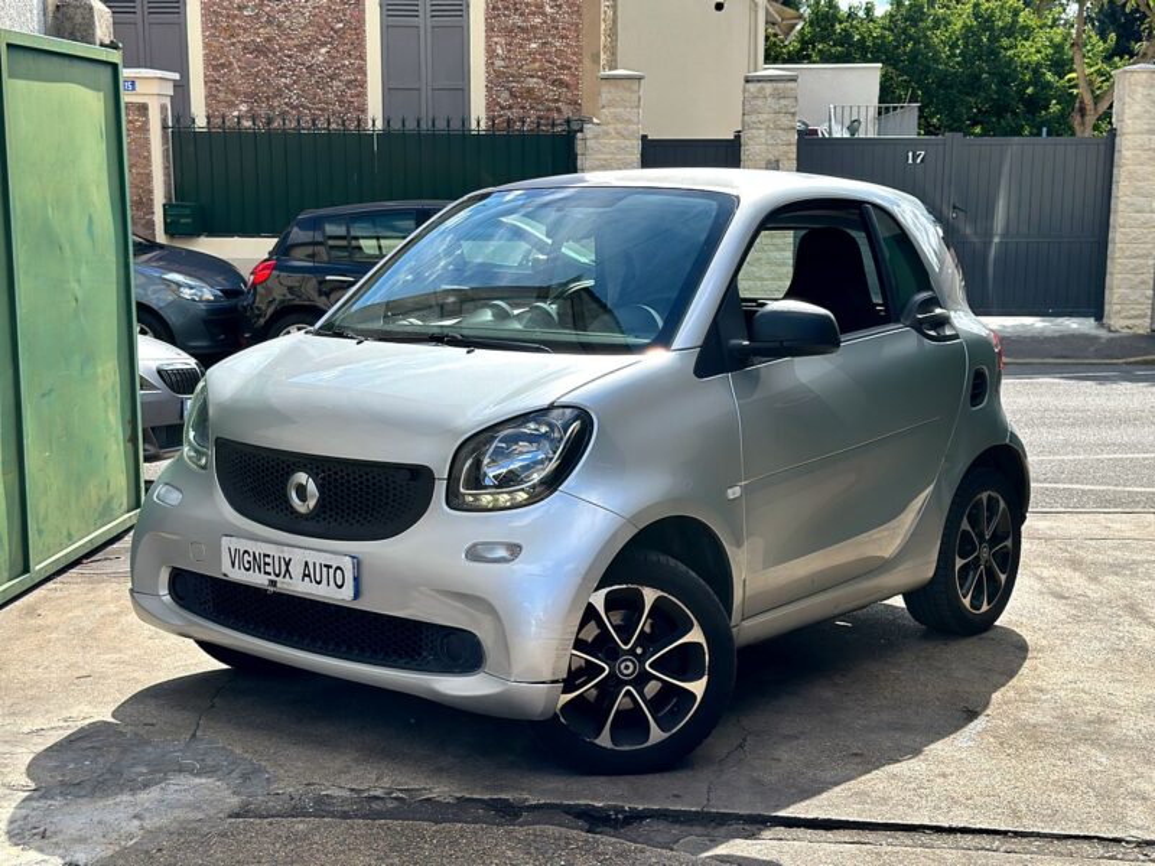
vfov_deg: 30.3
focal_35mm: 48
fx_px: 1602
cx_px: 578
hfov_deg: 39.7
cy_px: 433
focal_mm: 6.86
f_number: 1.78
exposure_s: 1/1639
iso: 64
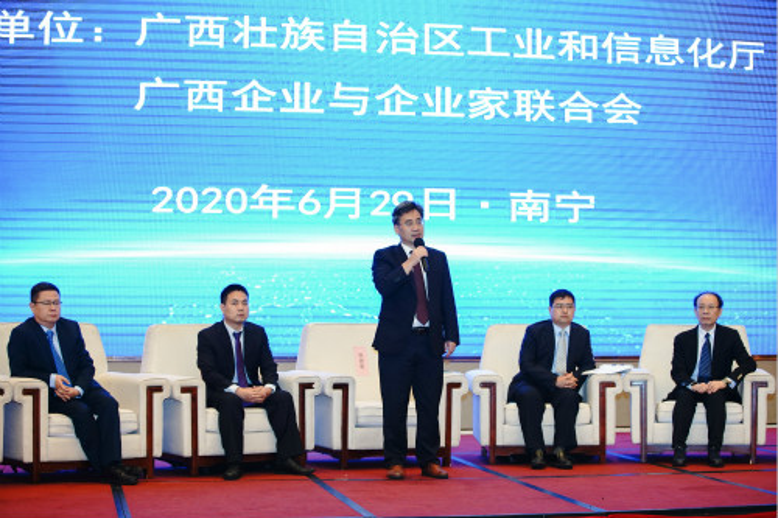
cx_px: 389
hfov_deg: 28.9
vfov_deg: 19.4
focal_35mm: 70
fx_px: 1512
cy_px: 259
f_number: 3.2
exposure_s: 1/125
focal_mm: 70
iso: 1600
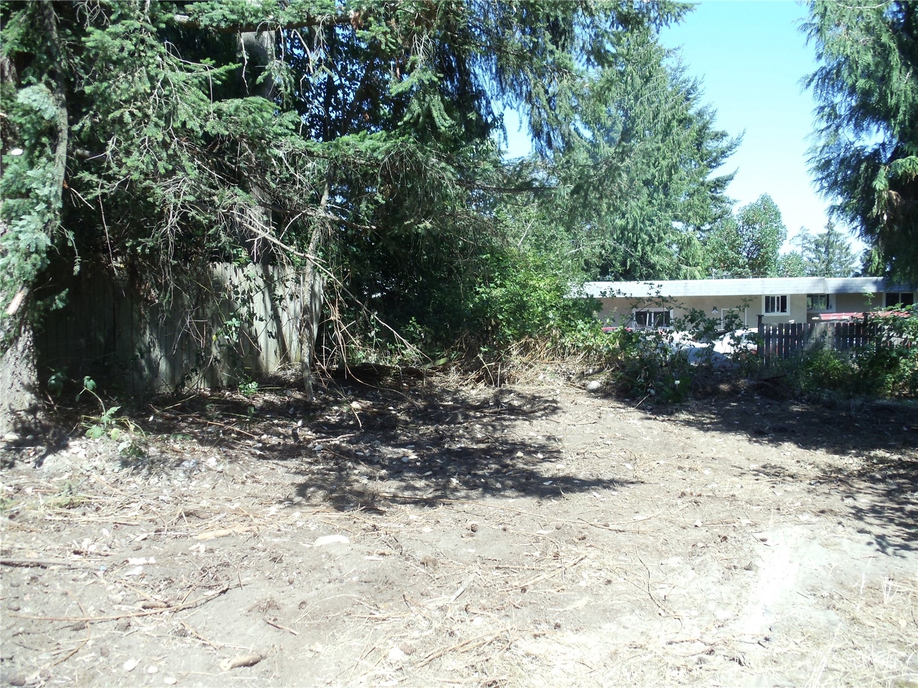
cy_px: 344
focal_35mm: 44
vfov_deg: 32.9
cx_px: 459
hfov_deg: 42.9
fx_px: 1167
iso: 100
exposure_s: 1/320
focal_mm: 6
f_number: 3.5
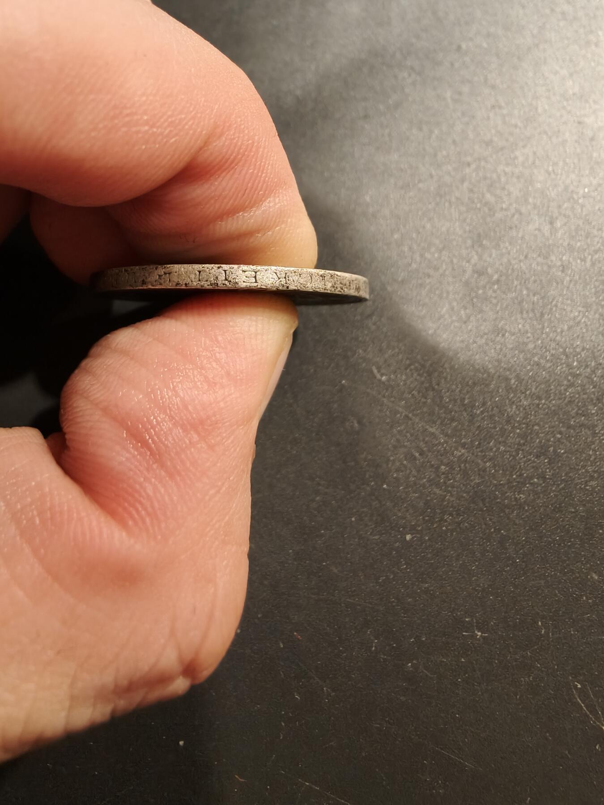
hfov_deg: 58.9
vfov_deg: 73.9
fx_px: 535
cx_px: 302
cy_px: 402
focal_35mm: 23
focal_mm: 2.32
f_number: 2
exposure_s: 1/75.3
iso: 250
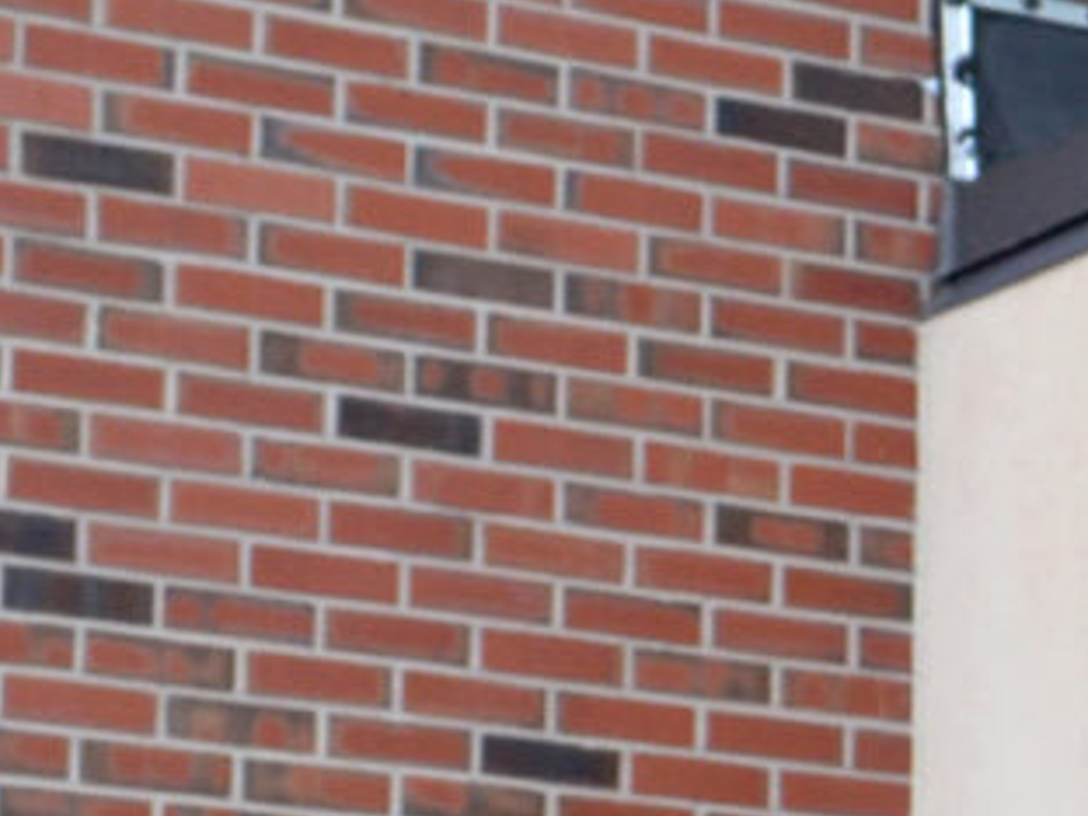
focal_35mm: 213
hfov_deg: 8.5
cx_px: 2664
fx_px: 6695
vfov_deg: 6.9
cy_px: 1149
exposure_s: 1/125
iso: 400
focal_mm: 18
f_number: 5.6
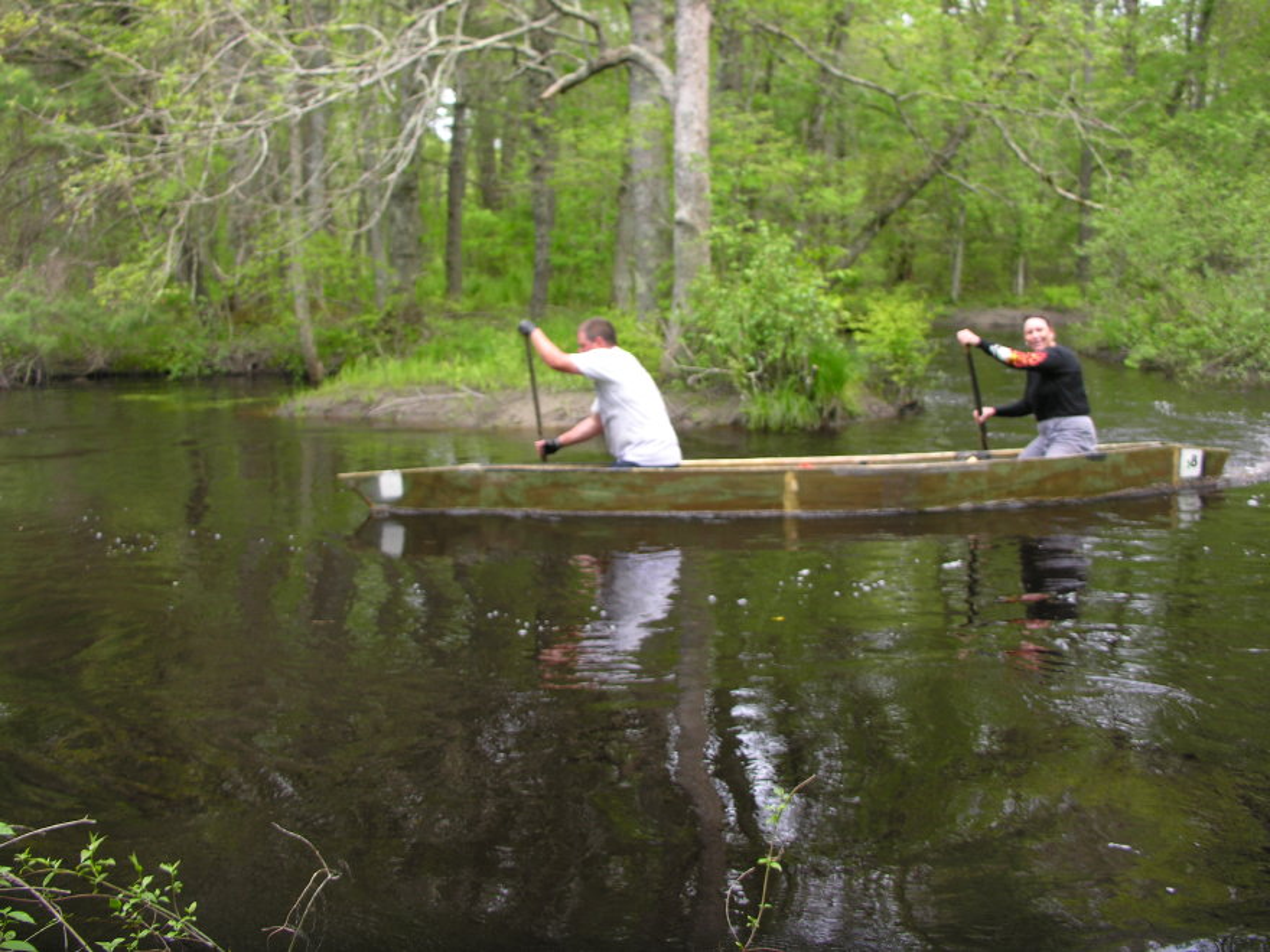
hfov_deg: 52.6
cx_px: 635
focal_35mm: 35
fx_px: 1284
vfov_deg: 40.7
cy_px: 476
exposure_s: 1/125
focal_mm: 8.9
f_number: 2.8
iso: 50
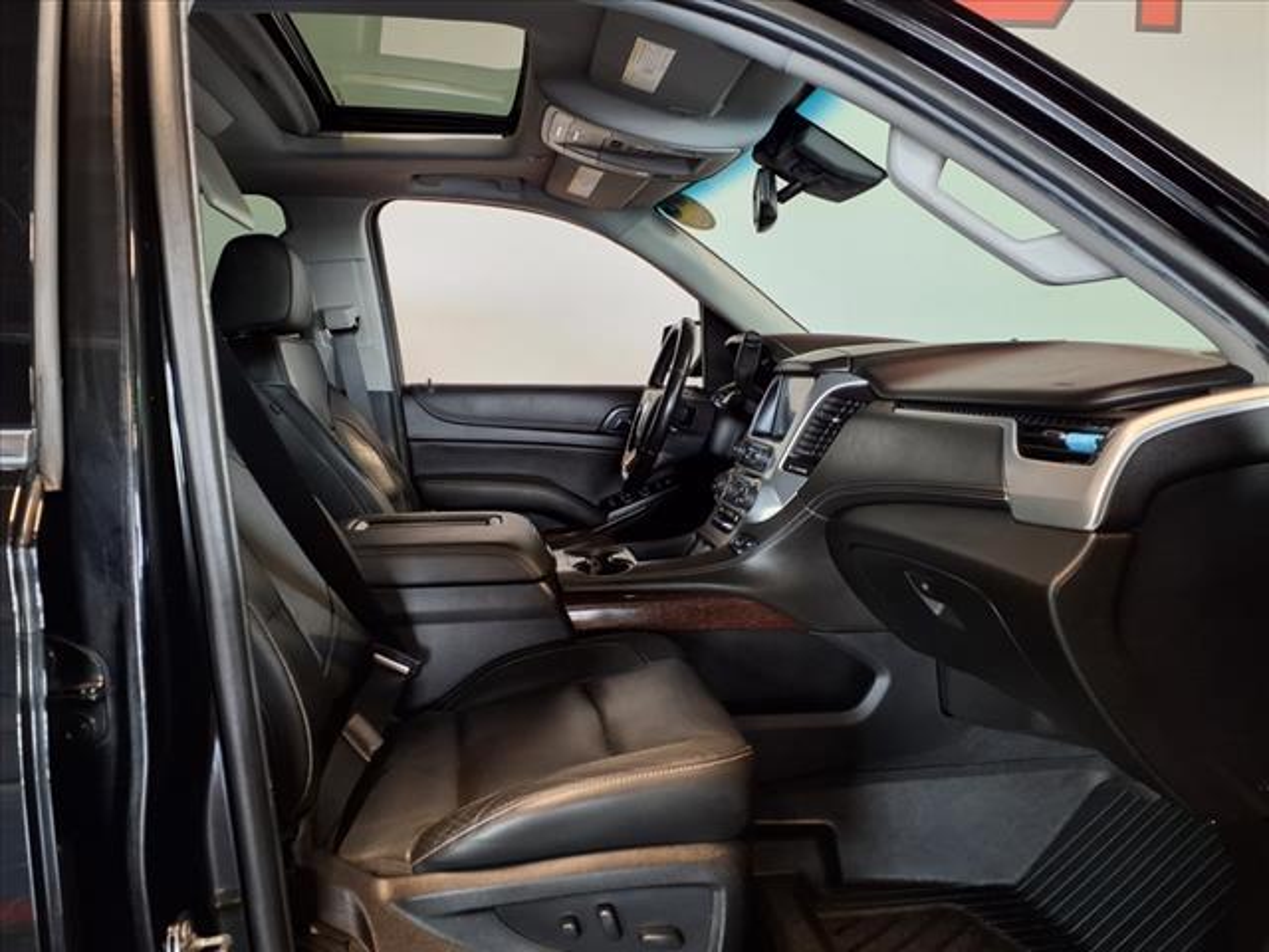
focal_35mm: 27
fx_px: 990
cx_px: 634
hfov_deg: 65.3
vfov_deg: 51.4
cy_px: 476
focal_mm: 3.58
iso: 200
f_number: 1.9
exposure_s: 1/40
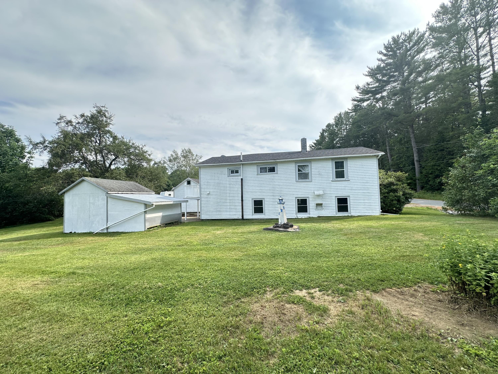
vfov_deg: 85.7
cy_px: 187
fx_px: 201
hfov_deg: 102.1
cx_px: 249
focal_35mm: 14
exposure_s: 1/493
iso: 40
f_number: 2.2
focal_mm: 2.22
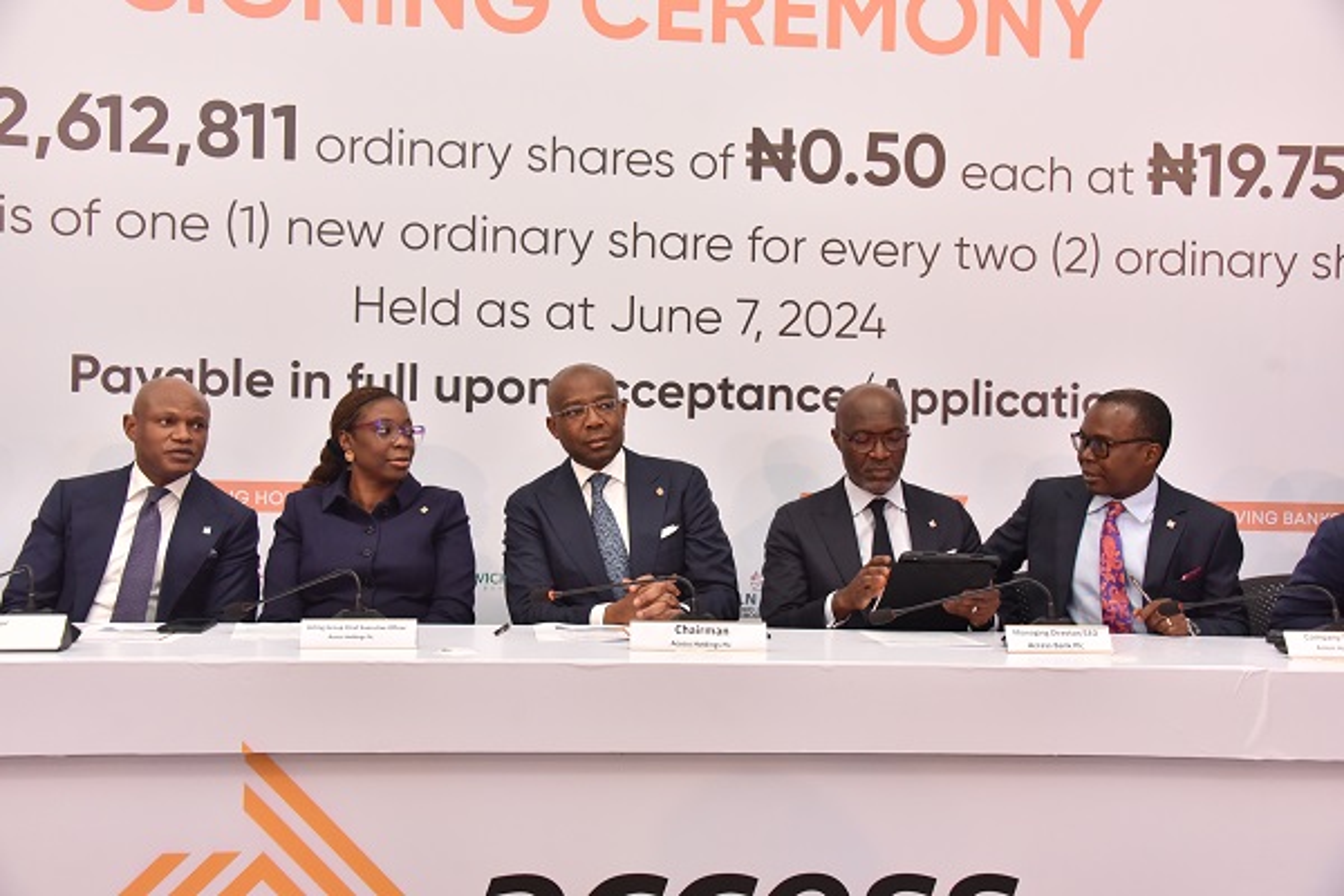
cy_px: 448
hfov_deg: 48.5
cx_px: 672
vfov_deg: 33.4
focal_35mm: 40
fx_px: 1493
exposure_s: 1/125
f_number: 5.6
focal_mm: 40
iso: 4000
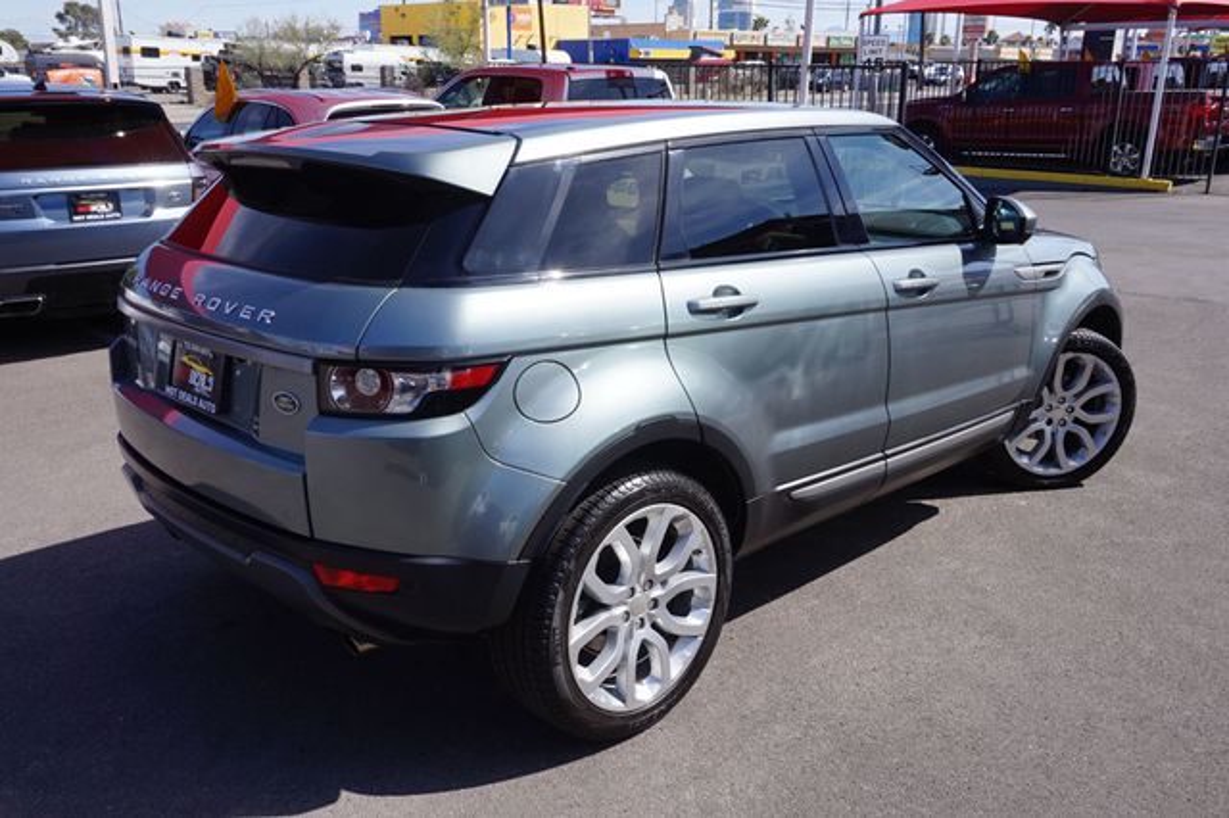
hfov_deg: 59.5
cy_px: 409
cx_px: 614
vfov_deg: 41.7
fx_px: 1075
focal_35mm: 32
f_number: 13
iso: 100
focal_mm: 21
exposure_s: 1/80
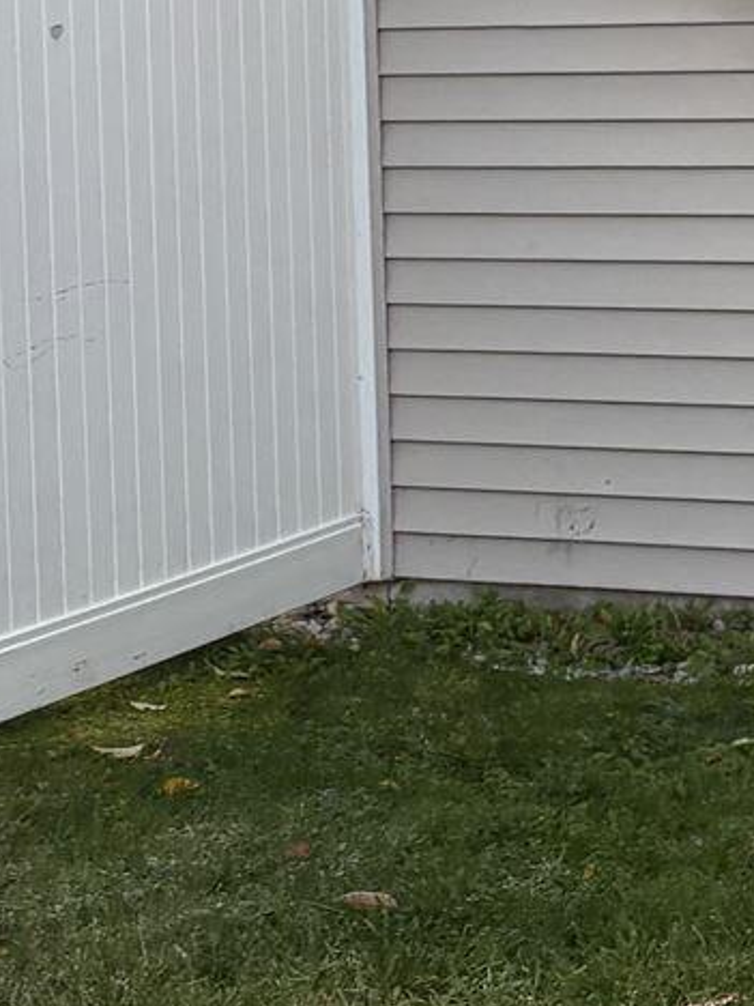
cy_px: 168
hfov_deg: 11.6
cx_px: 412
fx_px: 3717
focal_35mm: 128
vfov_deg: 15.3
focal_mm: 5.96
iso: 50
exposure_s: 1/212
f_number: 1.6
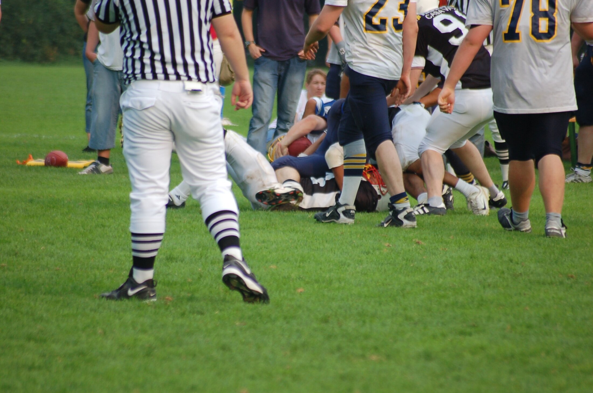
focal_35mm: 450
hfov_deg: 4.6
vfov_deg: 3.0
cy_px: 196
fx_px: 7398
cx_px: 296
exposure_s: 1/500
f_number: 5.6
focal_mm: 300
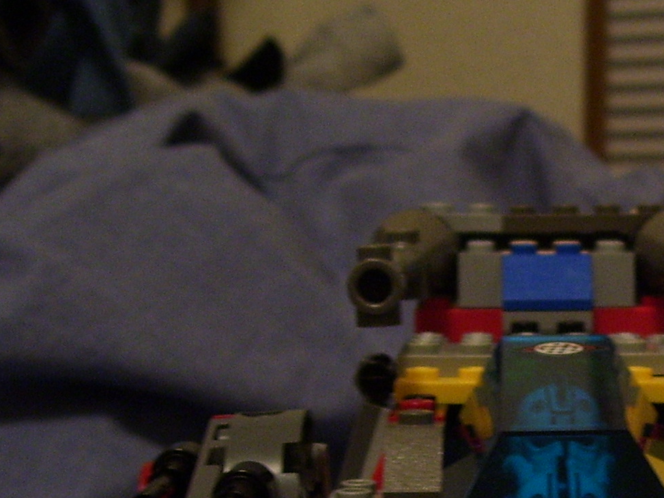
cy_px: 512
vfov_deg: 14.8
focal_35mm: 98
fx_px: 1879
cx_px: 582
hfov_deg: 19.7
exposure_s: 1/8
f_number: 2.7
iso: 160
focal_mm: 6
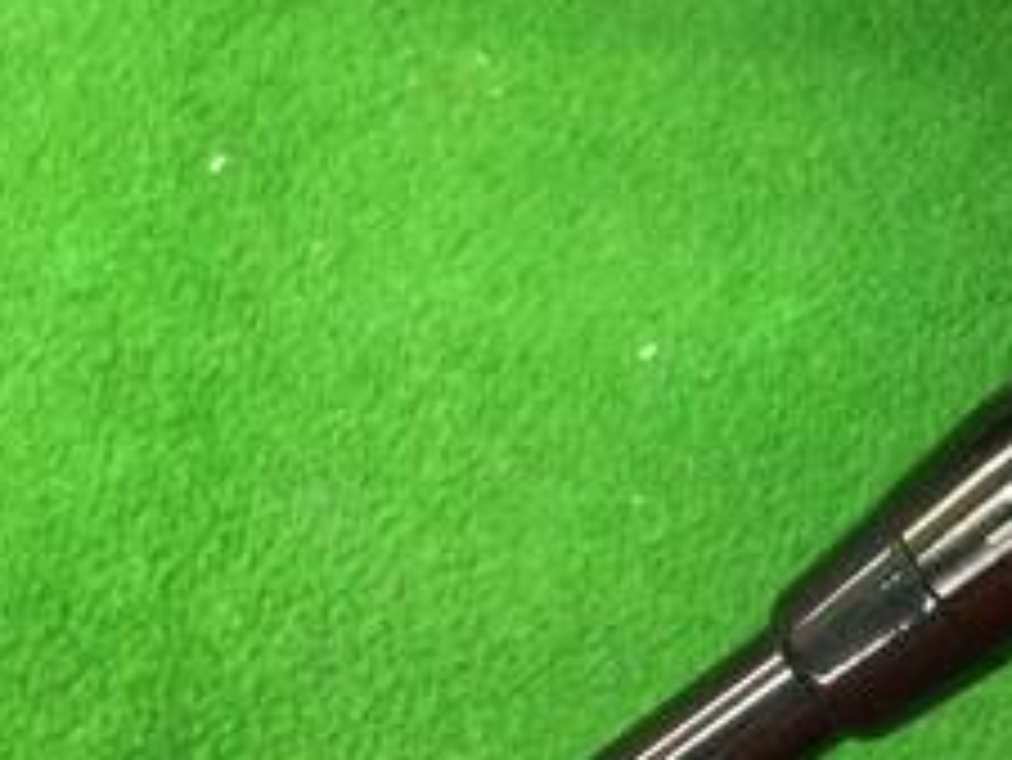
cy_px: 265
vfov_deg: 16.8
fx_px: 2574
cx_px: 909
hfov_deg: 21.7
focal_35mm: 88
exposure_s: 1/30
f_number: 2.4
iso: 160
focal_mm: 3.3
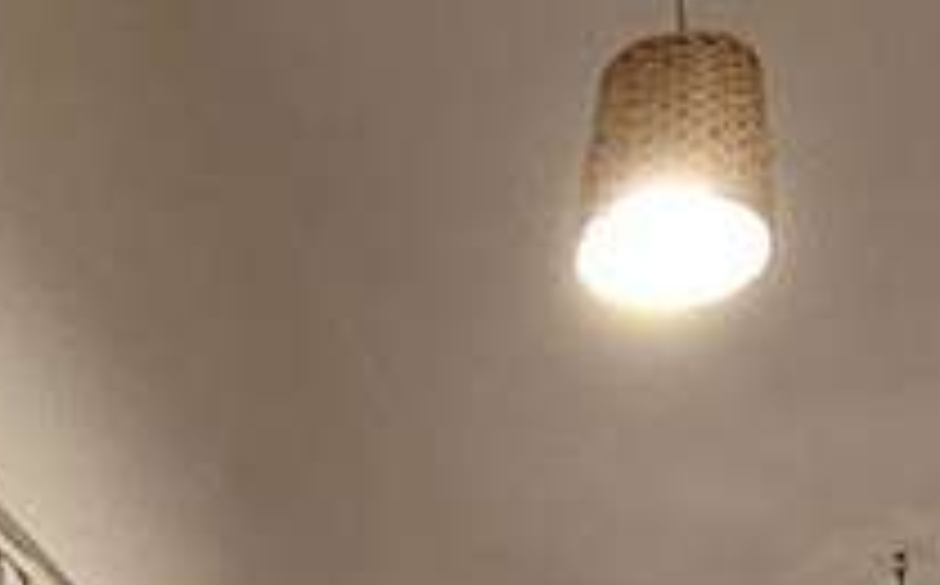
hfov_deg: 20.7
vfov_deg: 8.8
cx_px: 139
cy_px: 2095
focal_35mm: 99
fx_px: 2533
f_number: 2.2
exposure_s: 1/33
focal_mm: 1.74
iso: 250
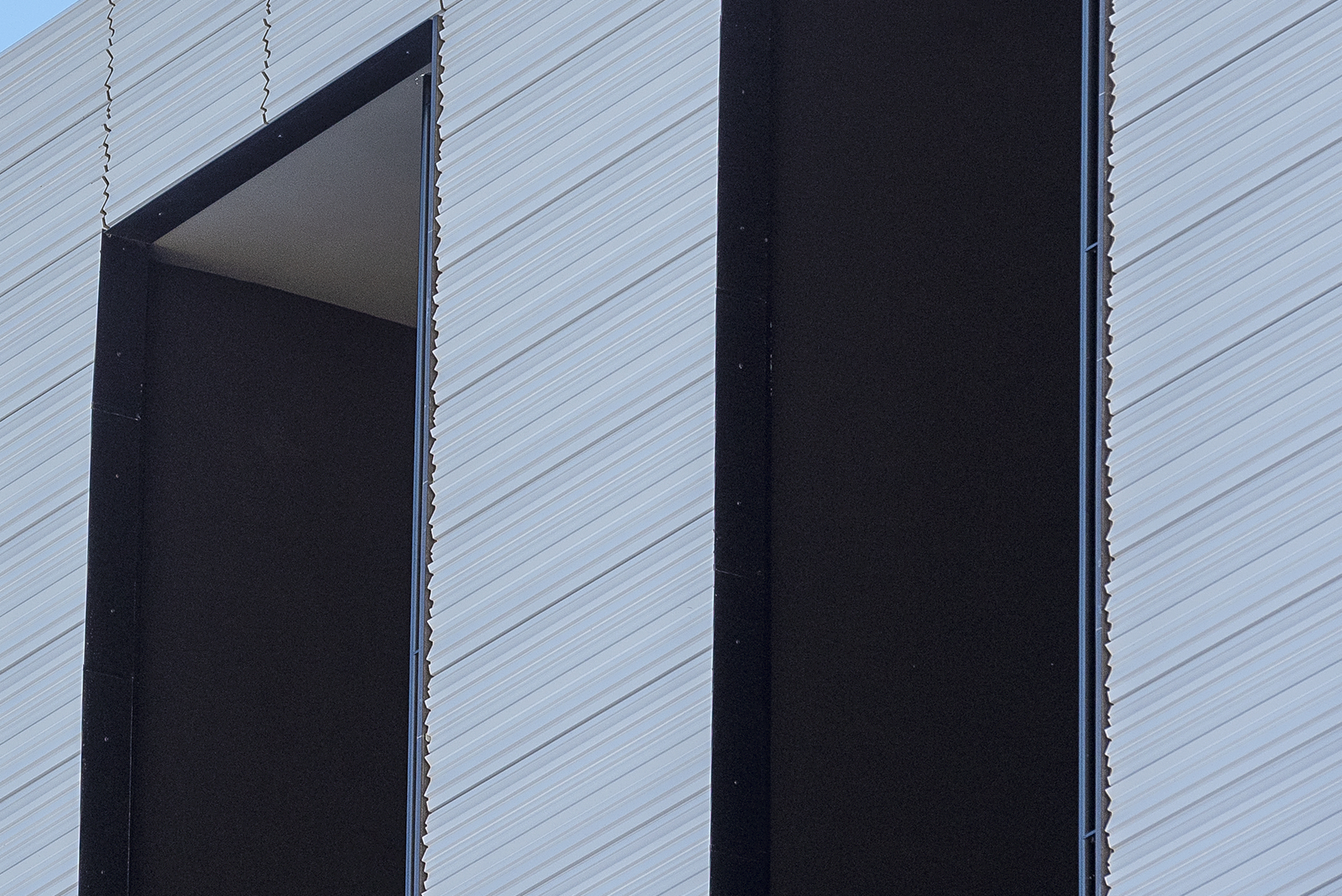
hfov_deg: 4.4
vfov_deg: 2.9
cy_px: 45
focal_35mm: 469
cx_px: 11
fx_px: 17490
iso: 320
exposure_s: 1/500
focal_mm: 190
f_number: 7.1
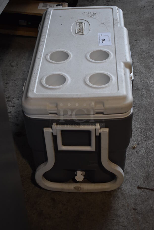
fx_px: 365
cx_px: 77
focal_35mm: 57
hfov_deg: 23.8
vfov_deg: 35.0
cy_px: 115
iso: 800
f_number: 4.8
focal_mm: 38
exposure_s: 1/160
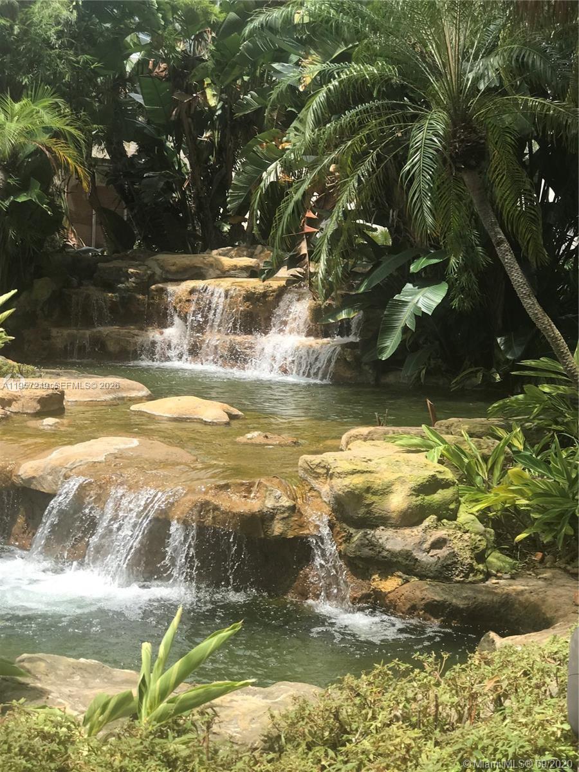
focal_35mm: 57
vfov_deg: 33.8
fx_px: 1271
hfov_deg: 25.7
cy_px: 386
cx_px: 290
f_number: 2.8
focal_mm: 6.6
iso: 20
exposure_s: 1/429
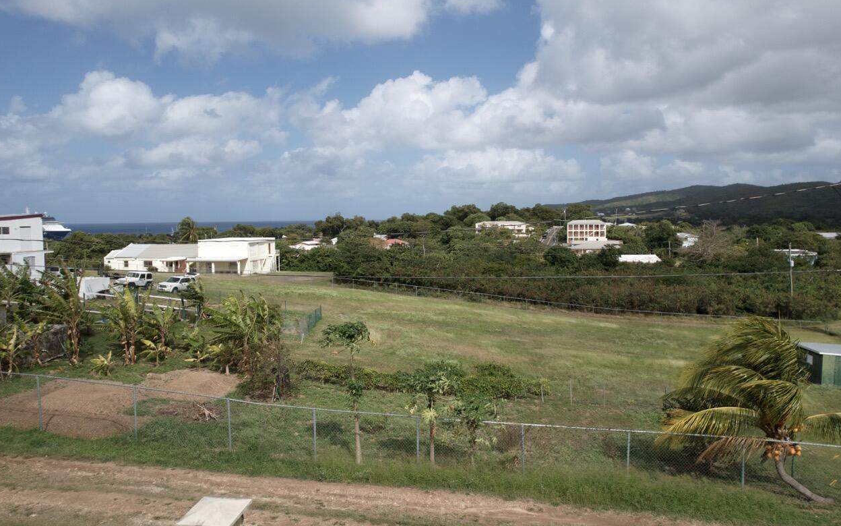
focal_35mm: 23
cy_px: 253
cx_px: 425
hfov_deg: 77.2
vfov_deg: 53.0
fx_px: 527
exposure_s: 1/2500
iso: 100
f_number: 2.8
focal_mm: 8.38
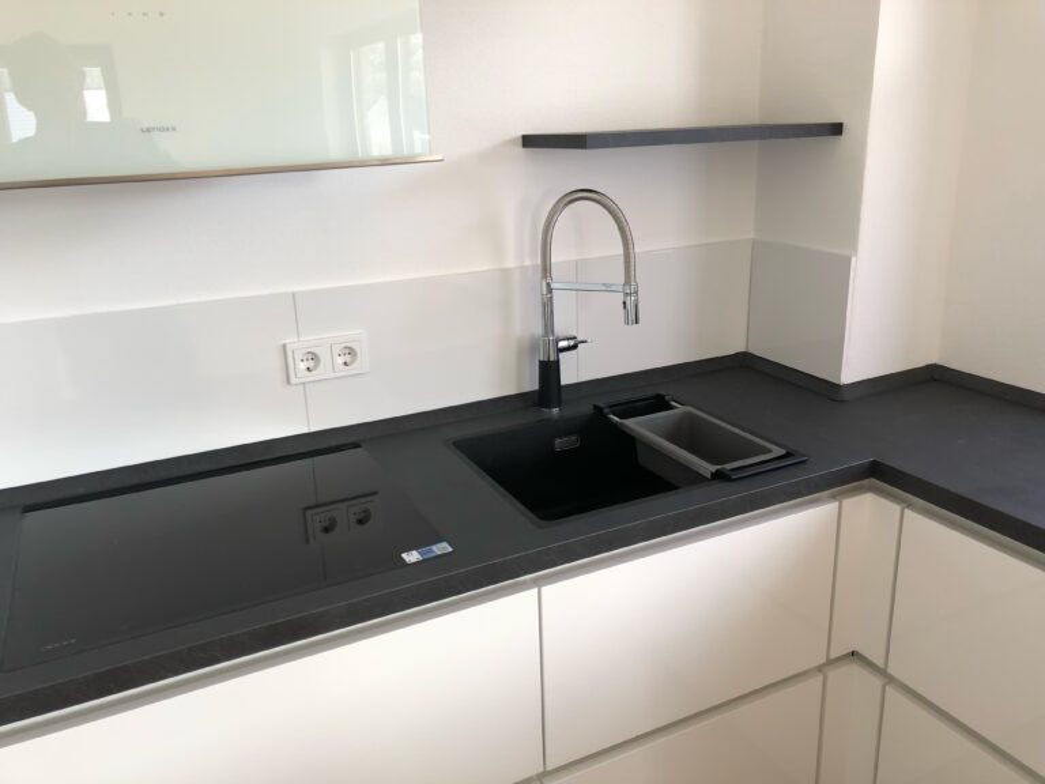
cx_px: 522
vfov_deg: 49.7
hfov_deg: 63.4
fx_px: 845
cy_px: 392
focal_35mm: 28
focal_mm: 4
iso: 20
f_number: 1.8
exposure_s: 1/30
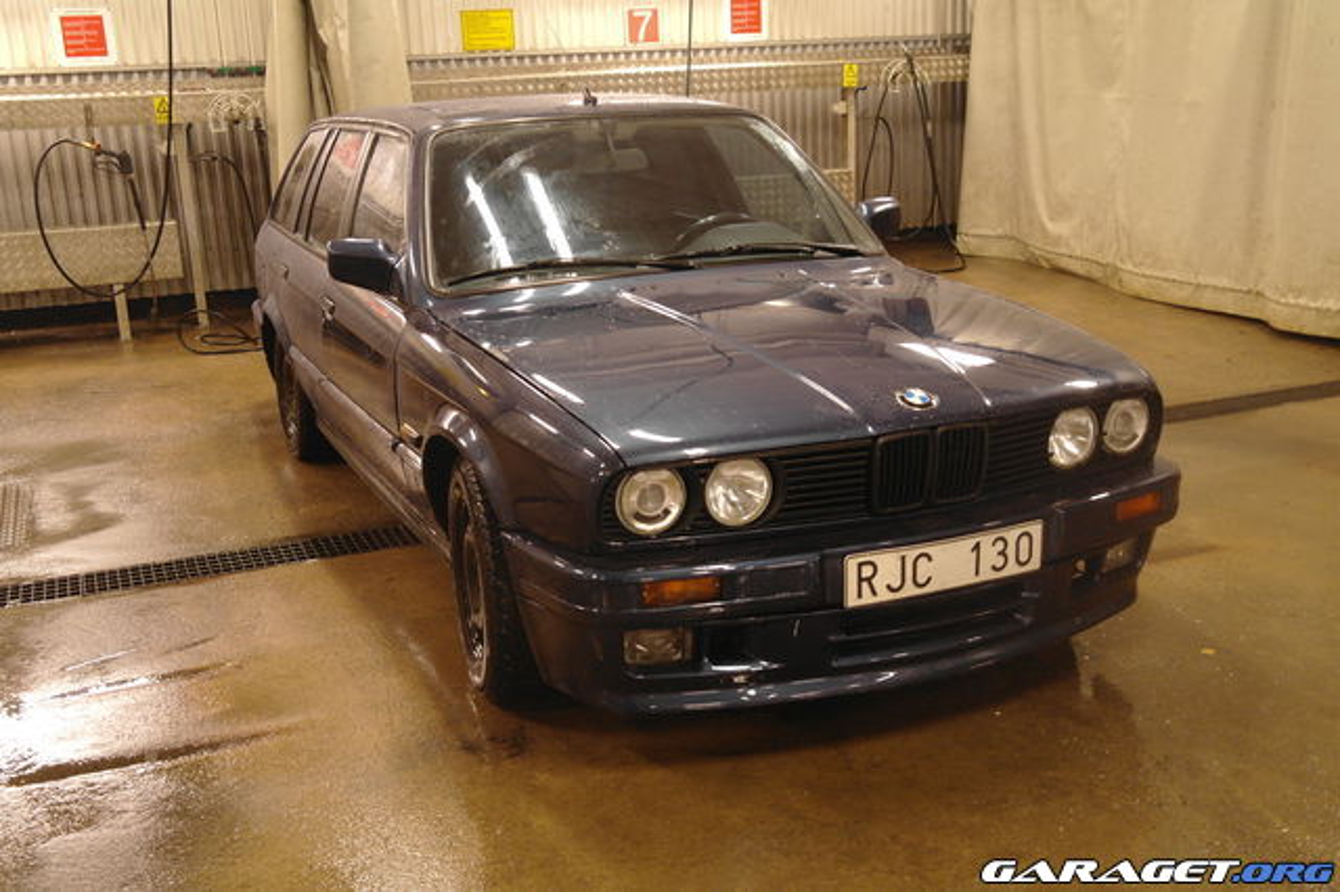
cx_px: 670
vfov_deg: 35.0
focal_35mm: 38
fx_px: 1414
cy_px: 446
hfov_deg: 50.7
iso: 800
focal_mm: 25
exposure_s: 1/15
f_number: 4
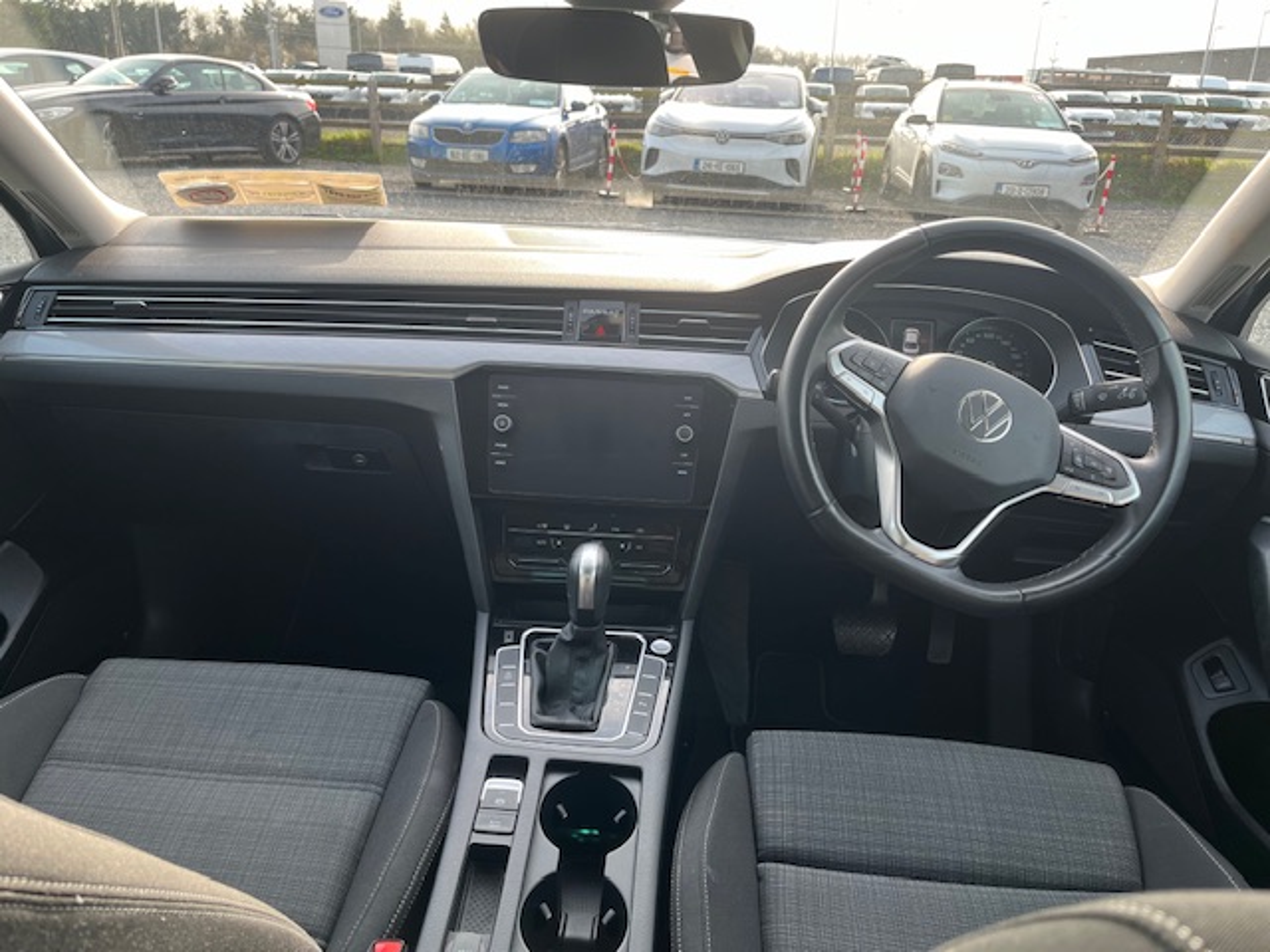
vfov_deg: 53.1
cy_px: 476
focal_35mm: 26
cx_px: 635
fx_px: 954
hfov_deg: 67.3
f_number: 1.6
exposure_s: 1/223
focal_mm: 5.1
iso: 40
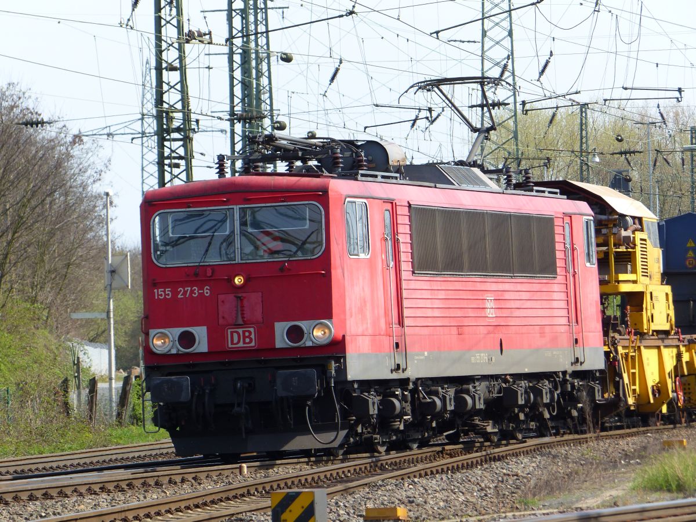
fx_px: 6354
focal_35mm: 316
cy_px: 261
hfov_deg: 6.3
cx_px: 348
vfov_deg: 4.7
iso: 100
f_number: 3.5
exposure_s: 1/640
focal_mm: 56.9
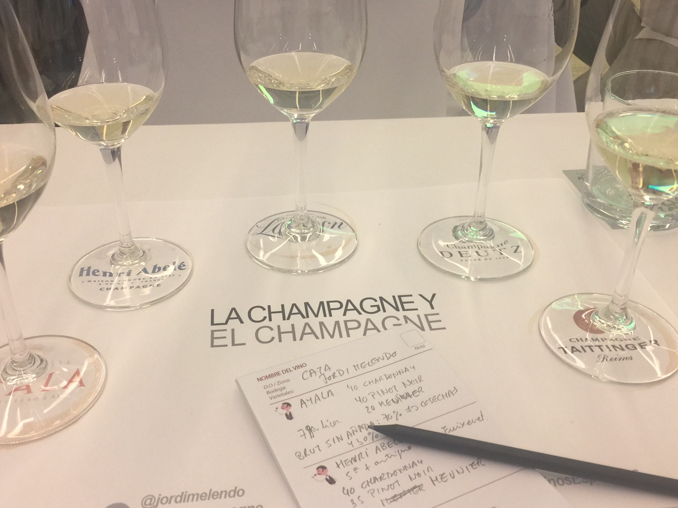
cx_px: 321
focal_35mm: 36
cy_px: 242
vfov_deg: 39.6
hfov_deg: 51.3
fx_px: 705
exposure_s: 1/17
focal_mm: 4.15
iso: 64
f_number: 2.2
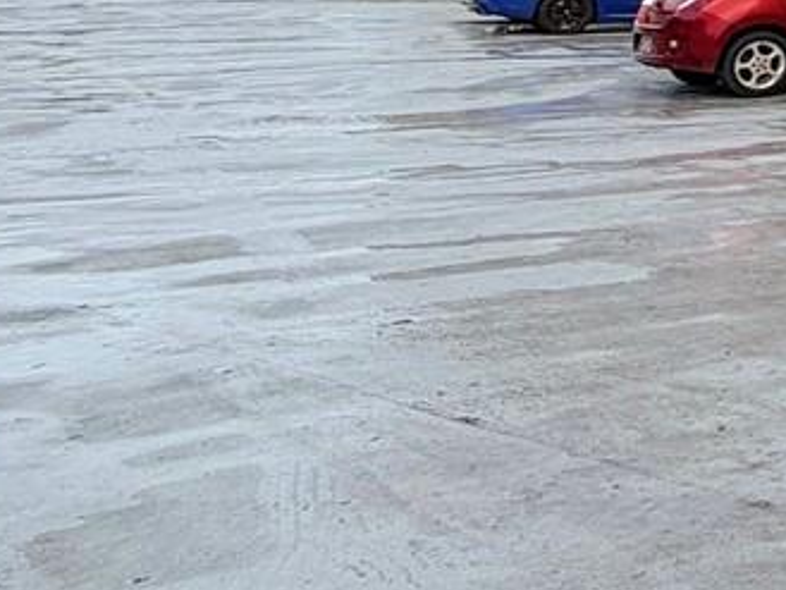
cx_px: 1574
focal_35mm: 68
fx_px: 1545
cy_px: -251
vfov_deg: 19.3
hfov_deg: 18.5
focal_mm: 2.22
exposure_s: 1/770
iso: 25
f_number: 2.2
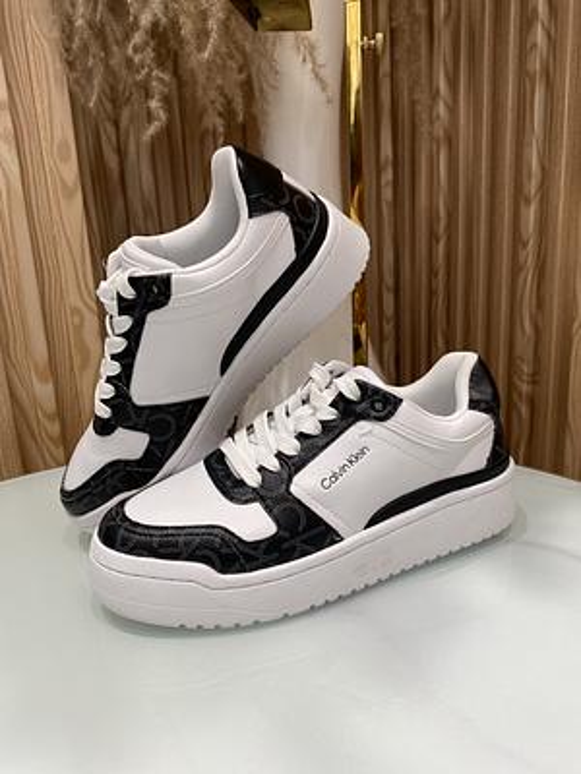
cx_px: 290
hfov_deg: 53.1
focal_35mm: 26
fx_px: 582
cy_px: 387
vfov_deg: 67.3
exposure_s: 1/120
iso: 100
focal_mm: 4.25
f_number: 1.8
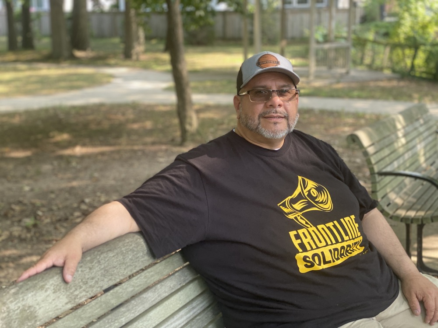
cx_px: 219
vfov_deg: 28.0
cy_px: 164
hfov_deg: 36.8
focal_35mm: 52
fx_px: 658
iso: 64
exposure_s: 1/122
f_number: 2
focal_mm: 6
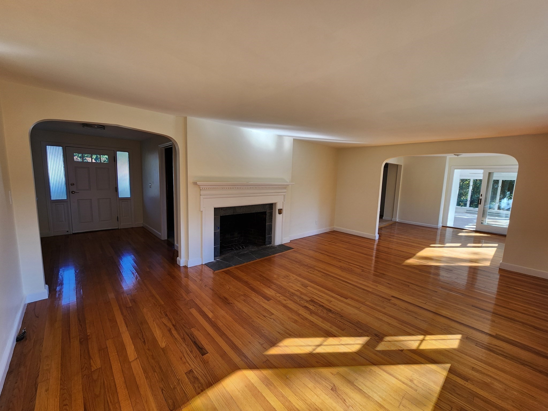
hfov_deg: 106.2
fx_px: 206
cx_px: 274
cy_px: 206
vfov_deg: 89.9
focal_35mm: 13
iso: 50
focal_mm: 2.2
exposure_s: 1/129
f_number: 2.2
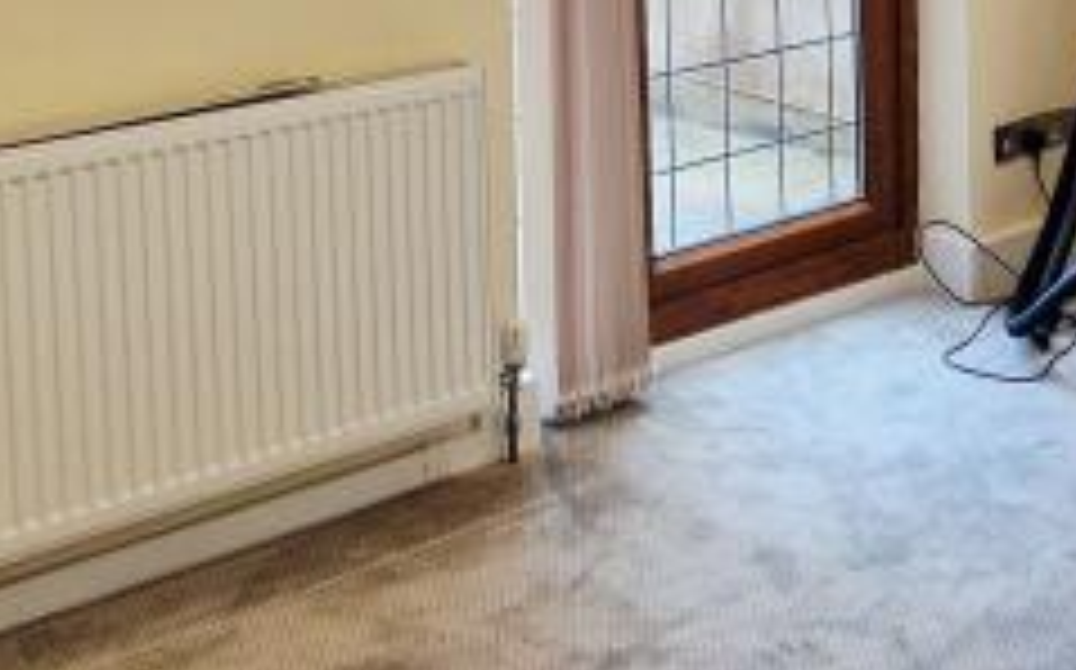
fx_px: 1729
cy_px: -184
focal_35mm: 59
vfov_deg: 20.2
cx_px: 882
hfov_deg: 33.4
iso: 125
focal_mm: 2.2
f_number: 2.2
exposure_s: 1/50
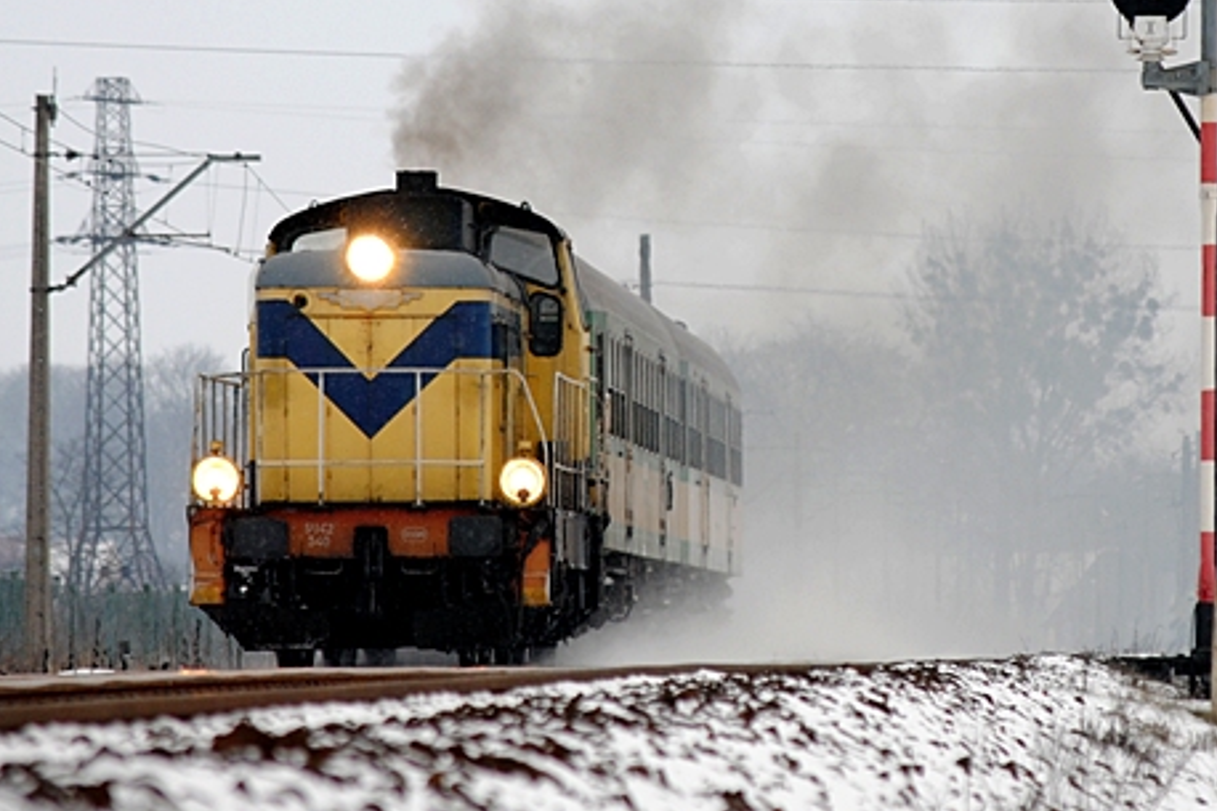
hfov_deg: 5.2
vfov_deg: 3.5
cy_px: 198
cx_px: 845
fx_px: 13280
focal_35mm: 393
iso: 200
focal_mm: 150
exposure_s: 1/250
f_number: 5.6
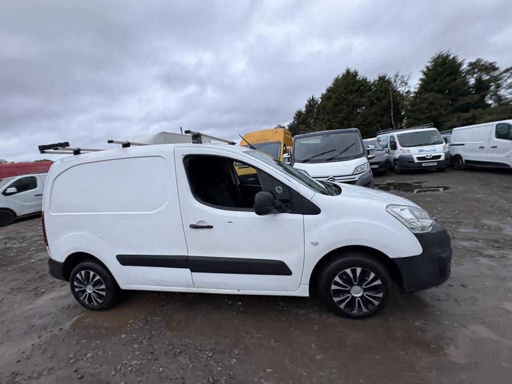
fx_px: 207
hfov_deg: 102.1
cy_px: 192
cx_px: 256
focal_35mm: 14
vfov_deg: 85.7
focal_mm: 2.22
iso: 250
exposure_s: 1/69
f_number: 2.2
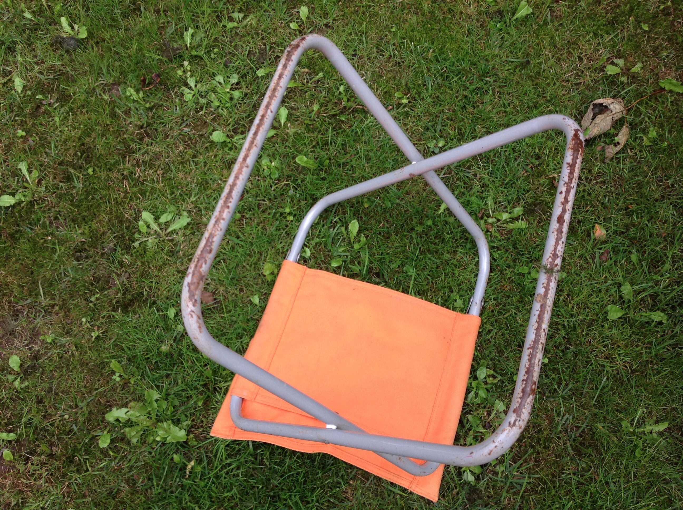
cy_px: 255
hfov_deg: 52.7
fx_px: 690
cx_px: 342
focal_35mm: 35
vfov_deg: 40.6
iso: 50
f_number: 2.4
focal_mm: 4.28
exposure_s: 1/203
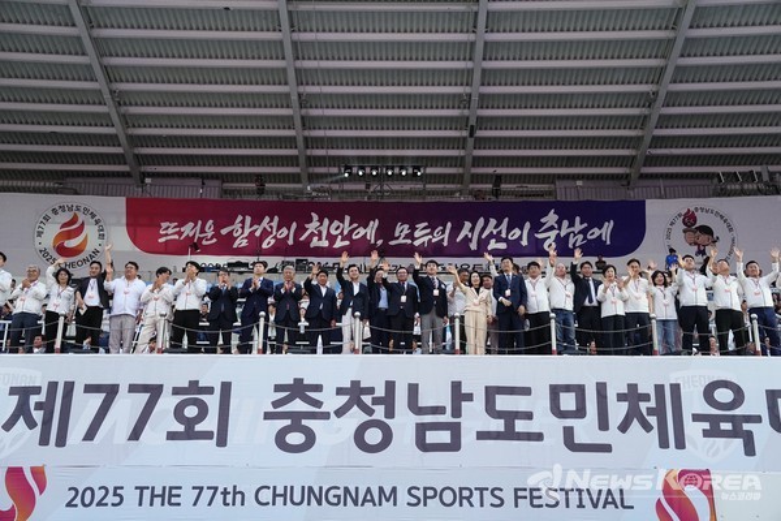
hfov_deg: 45.4
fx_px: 933
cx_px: 390
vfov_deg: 31.2
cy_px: 260
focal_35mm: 43
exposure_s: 1/400
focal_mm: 43
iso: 2500
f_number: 4
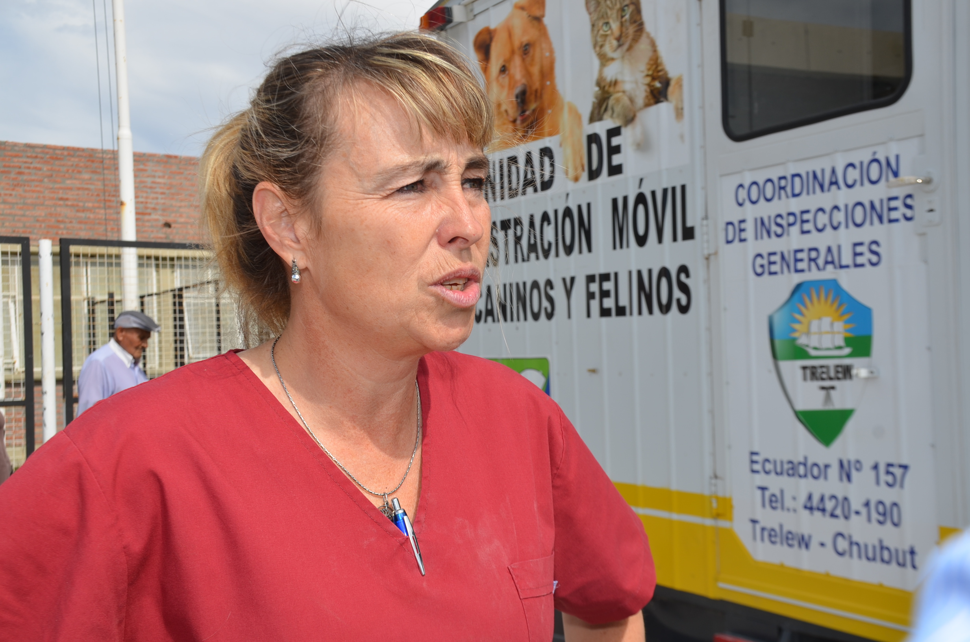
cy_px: 321
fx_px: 1210
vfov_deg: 29.7
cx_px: 485
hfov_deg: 43.7
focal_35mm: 45
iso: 100
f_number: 10
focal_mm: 30
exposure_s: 1/250
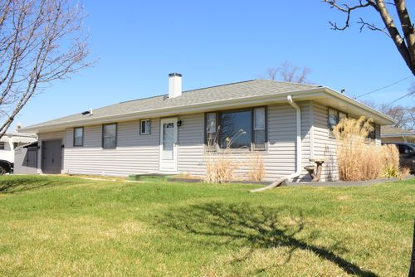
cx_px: 208
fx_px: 346
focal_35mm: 30
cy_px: 138
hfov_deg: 61.9
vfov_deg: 43.7
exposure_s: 1/80
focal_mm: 20
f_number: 18
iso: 200
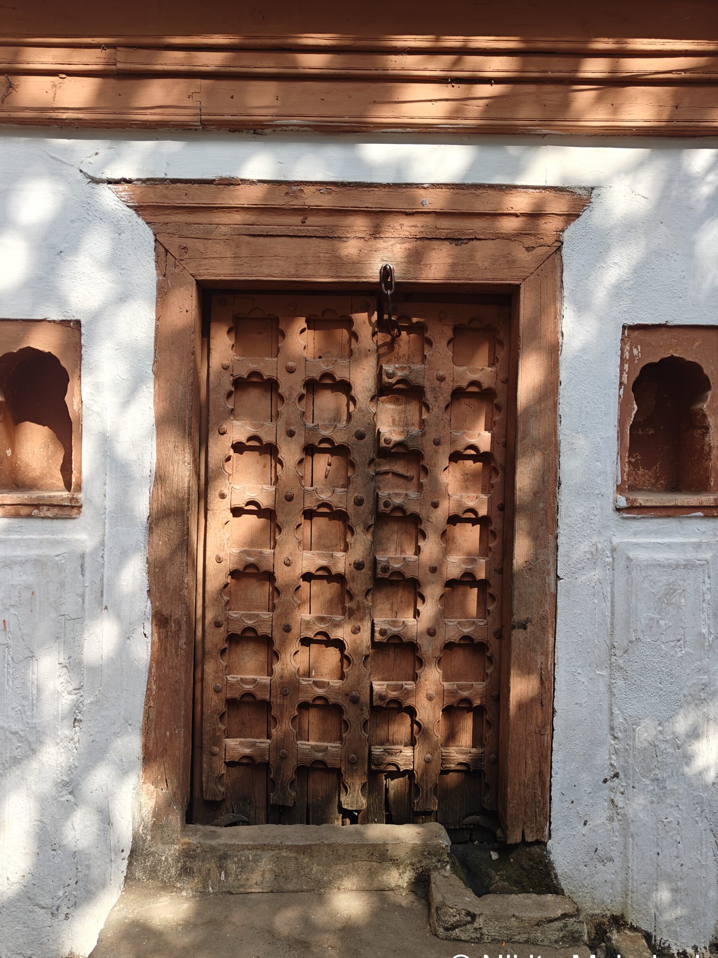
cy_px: 490
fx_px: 692
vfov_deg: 69.4
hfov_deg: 54.9
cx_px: 344
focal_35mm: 25
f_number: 1.8
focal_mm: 5.59
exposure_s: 1/938
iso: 50
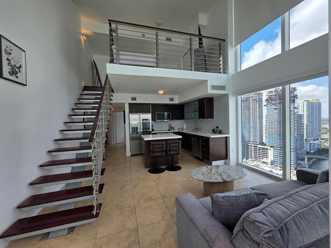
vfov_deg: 89.9
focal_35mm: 13
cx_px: 166
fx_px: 124
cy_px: 124
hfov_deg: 106.2
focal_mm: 2.2
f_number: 1.9
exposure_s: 1/634
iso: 40
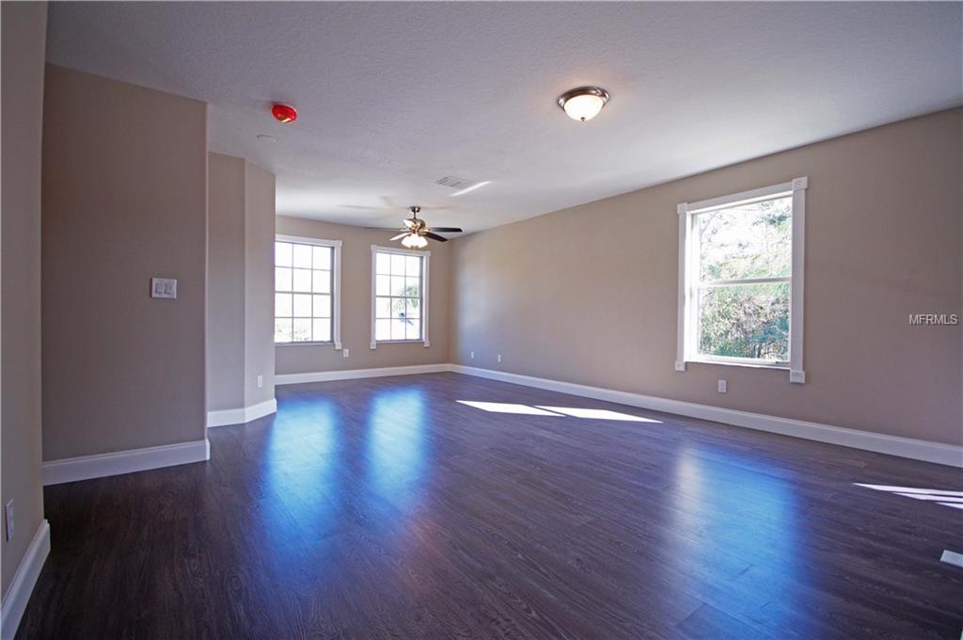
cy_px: 320
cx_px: 482
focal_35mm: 15
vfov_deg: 77.2
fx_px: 401
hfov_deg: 100.5
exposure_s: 1/80
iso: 200
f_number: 4
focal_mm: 10
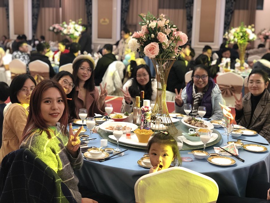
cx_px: 135
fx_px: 406
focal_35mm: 52
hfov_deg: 36.8
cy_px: 102
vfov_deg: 28.0
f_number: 2.4
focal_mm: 6
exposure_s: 1/56
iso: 125
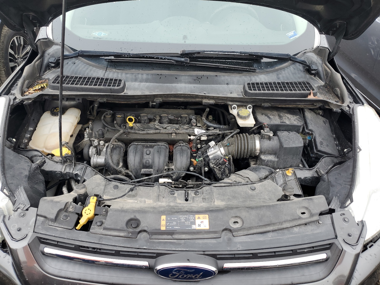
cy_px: 142
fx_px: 285
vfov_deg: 53.1
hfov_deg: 67.3
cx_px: 190
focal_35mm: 26
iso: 50
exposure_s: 1/213
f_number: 1.5
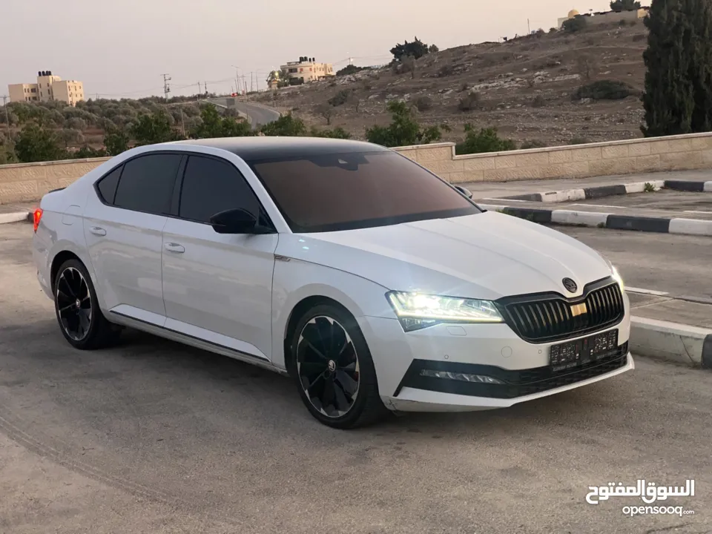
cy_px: 267
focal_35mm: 52
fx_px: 1070
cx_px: 356
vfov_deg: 28.0
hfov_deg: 36.8
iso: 500
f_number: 2
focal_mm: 6
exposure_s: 1/34
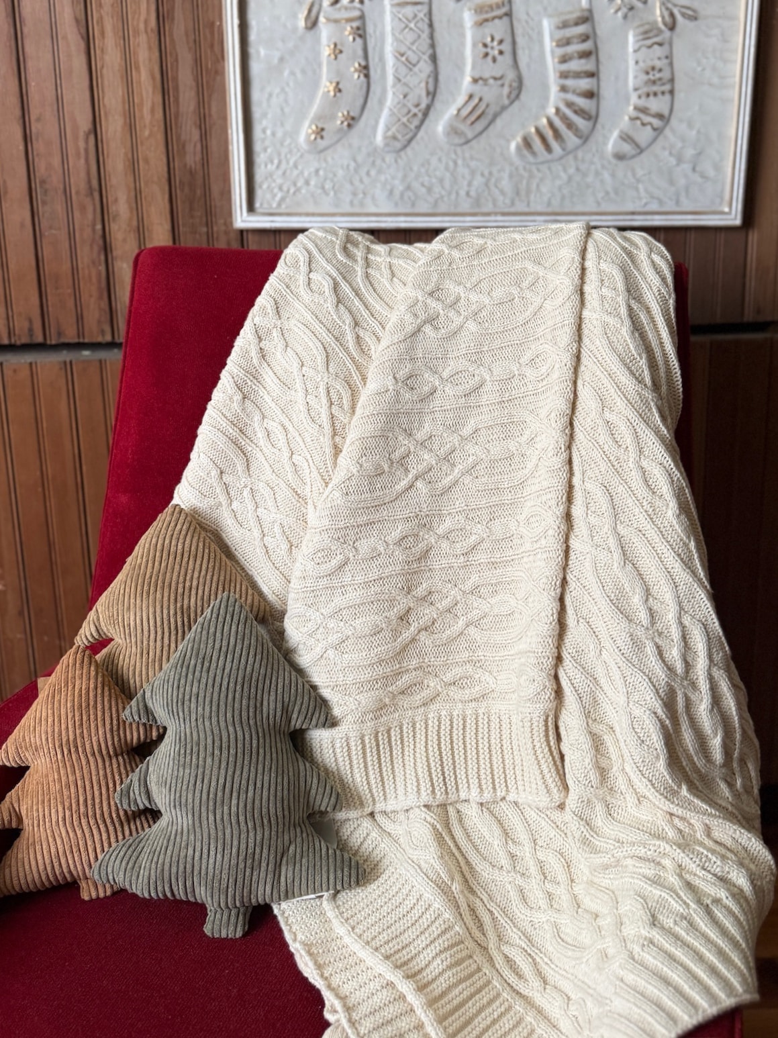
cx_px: 389
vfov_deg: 71.6
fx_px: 719
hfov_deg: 56.8
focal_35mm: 24
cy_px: 519
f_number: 1.78
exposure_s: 1/74
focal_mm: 6.76
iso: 200
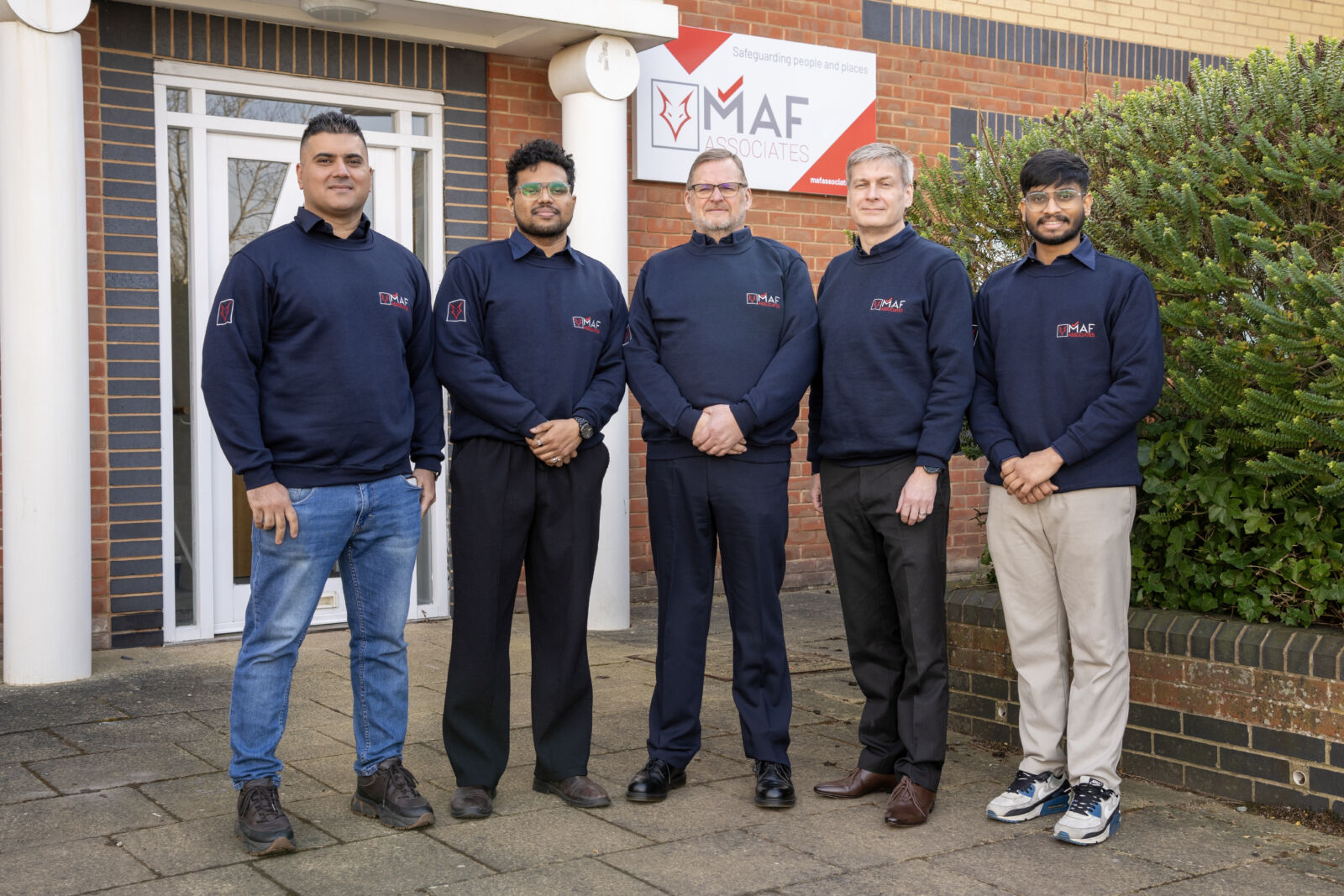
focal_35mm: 43
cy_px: 448
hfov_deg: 45.4
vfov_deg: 31.2
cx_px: 672
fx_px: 1605
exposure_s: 1/160
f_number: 5.6
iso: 200
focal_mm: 43
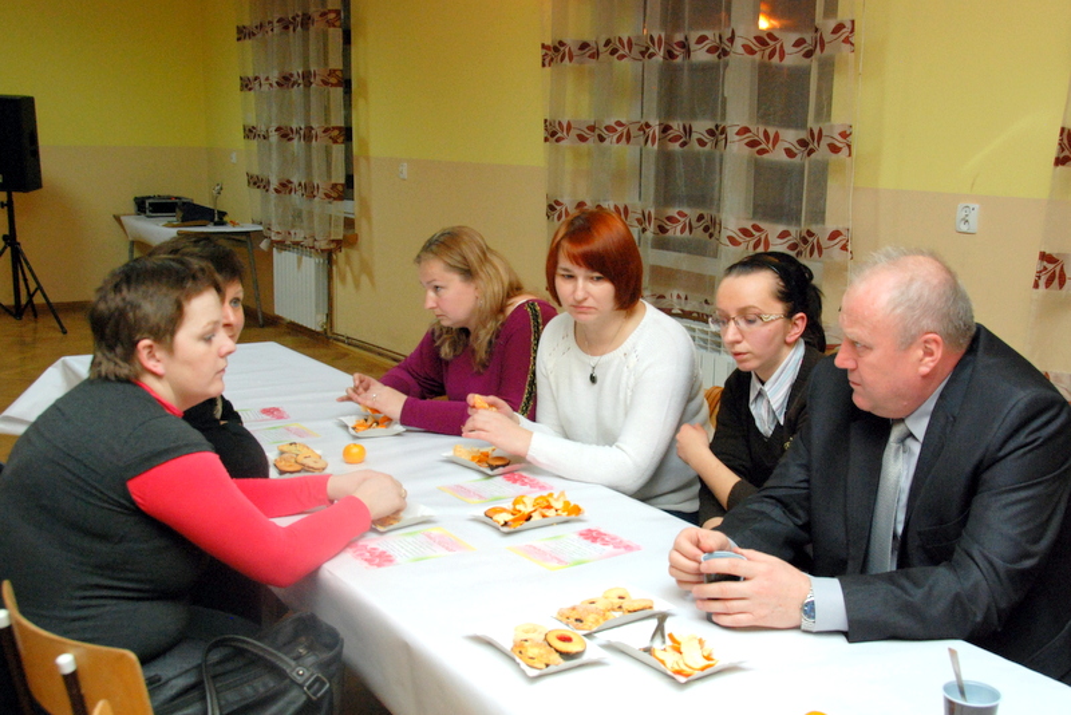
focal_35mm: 36
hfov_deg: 53.1
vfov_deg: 36.9
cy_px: 358
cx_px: 536
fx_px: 1071
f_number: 7.1
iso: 800
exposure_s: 1/60
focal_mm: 24
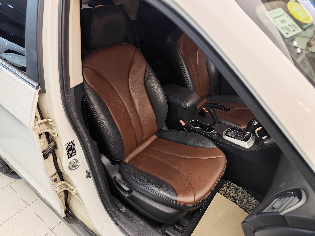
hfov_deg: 73.9
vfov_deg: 58.9
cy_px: 118
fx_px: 209
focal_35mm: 23
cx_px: 158
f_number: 1.9
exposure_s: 1/38.6
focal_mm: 8.7
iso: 640
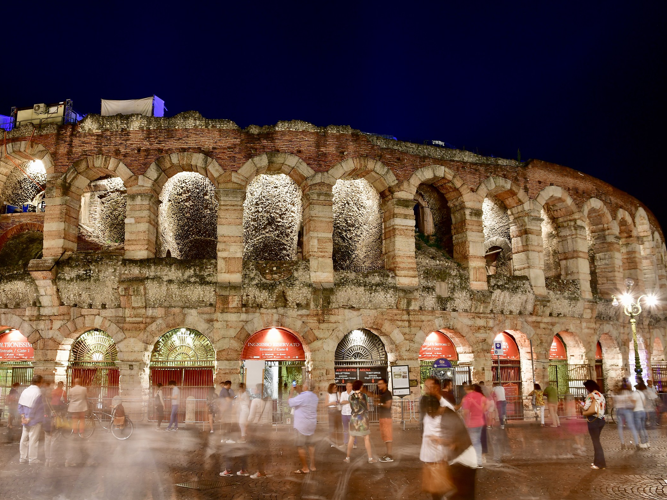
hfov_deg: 55.2
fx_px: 636
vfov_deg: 42.9
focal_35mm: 33
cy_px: 253
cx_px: 292
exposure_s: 6
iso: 100
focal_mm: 20
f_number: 10
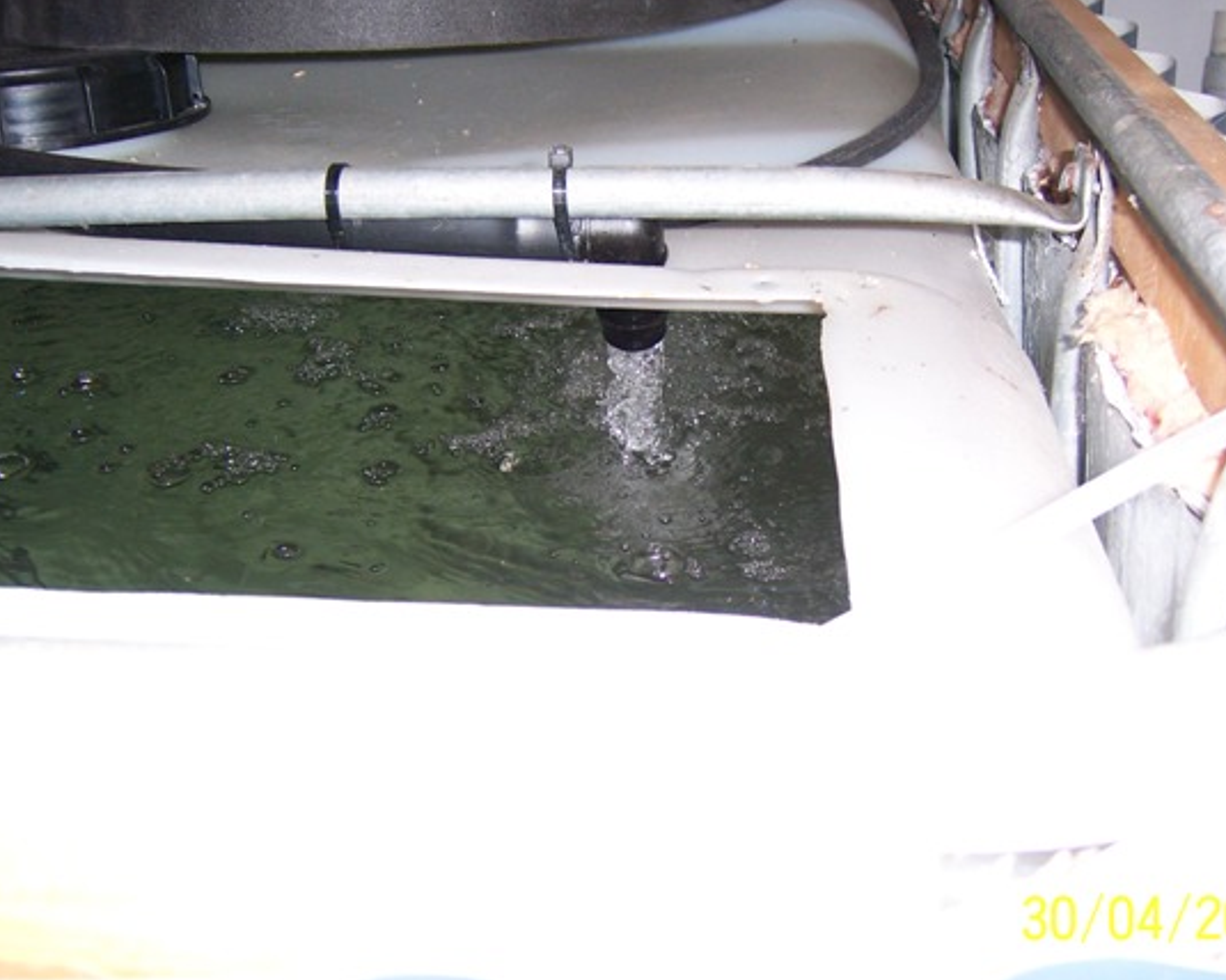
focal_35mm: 42
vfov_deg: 35.7
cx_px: 651
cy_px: 508
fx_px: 1524
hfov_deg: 43.8
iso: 125
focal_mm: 6
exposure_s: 1/60
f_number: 2.8
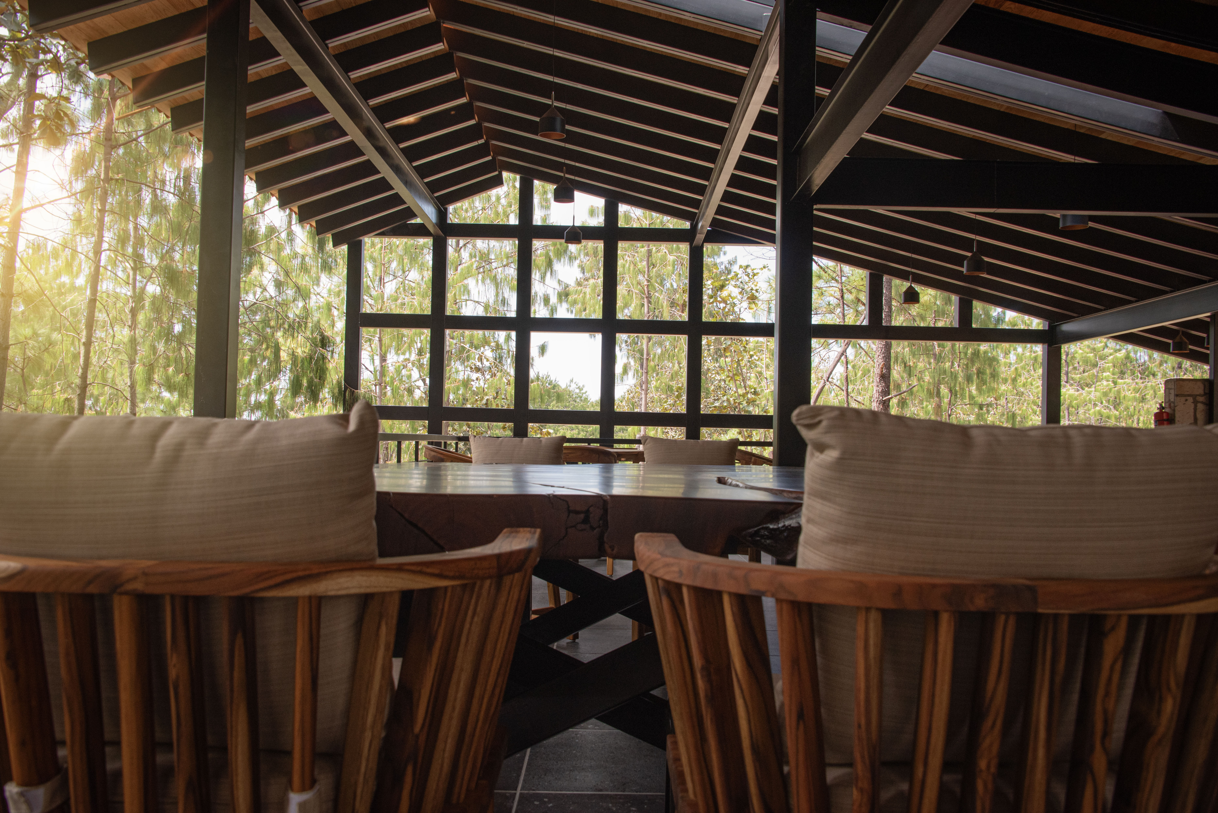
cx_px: 609
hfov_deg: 55.8
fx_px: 1151
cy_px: 406
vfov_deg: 38.9
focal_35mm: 34
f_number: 10
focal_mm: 34
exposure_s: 1/125
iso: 1000
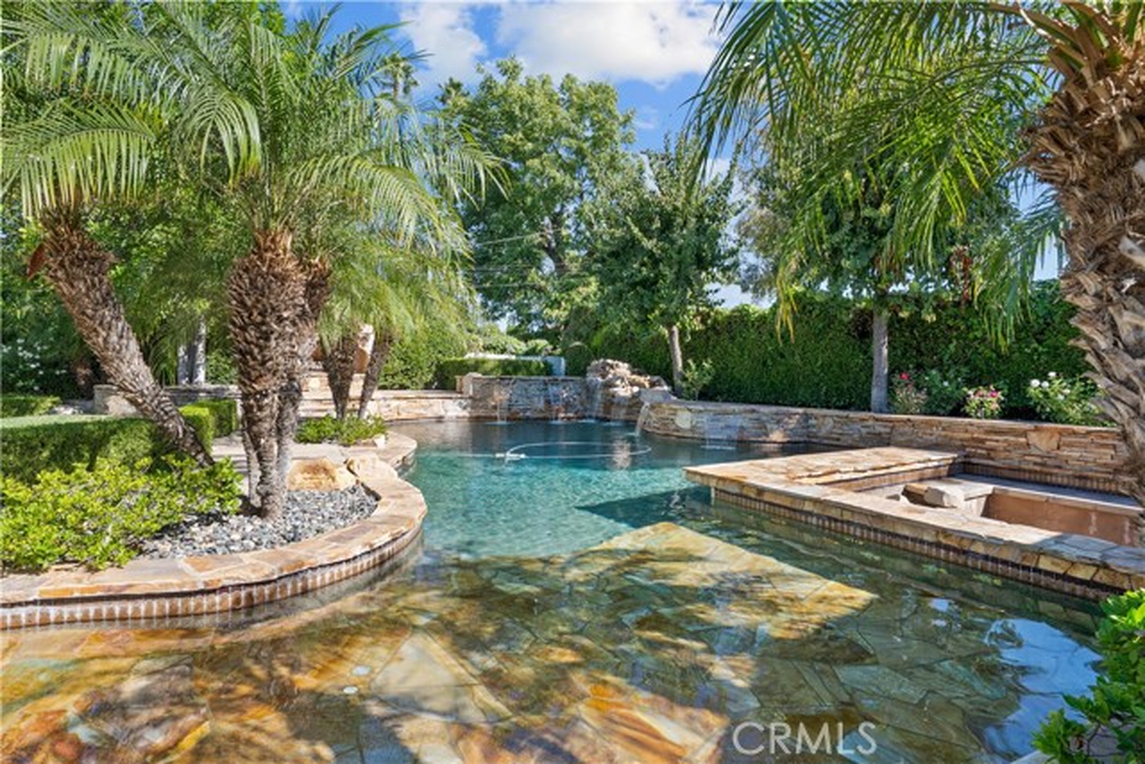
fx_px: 509
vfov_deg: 73.8
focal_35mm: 16
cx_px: 572
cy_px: 382
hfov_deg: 96.7
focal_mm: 16
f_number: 9
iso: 100
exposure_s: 1/25
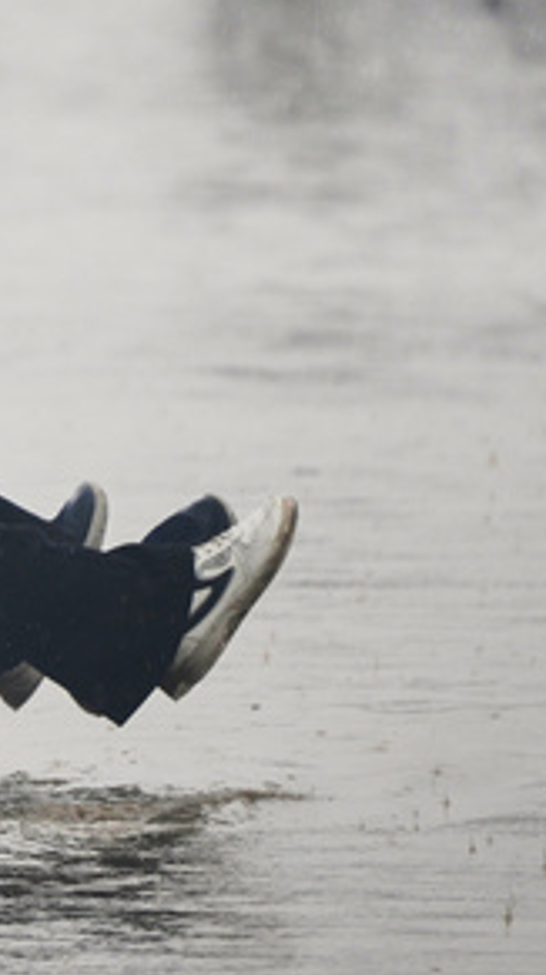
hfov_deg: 0.9
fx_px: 34135
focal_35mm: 1322
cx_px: -663
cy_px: -2
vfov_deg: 1.6
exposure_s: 1/640
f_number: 5.6
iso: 100
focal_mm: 358
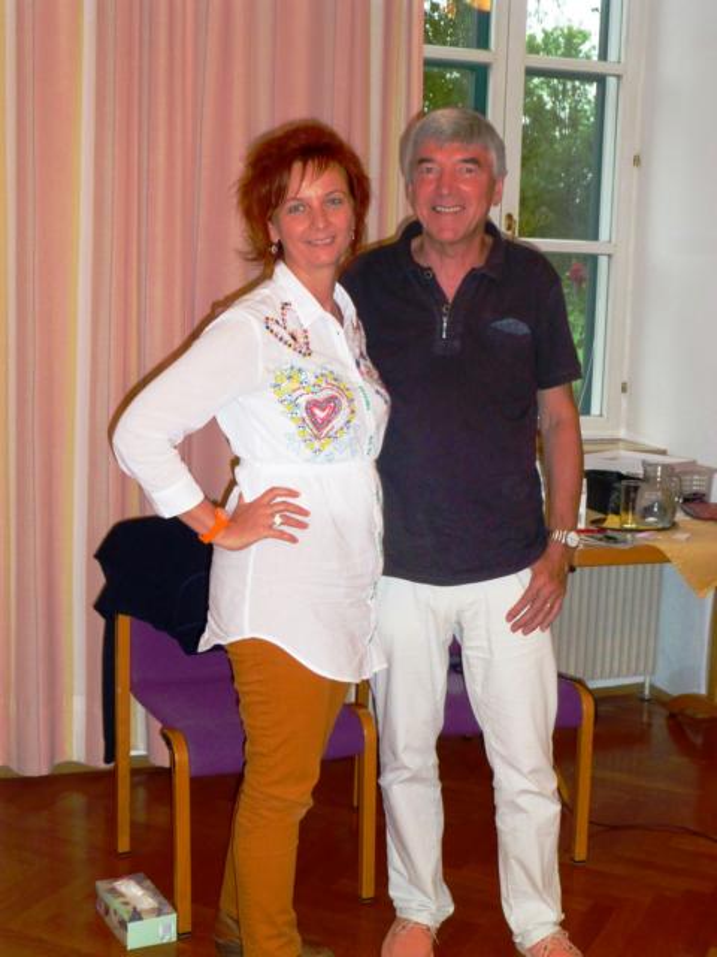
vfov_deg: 37.5
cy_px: 478
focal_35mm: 51
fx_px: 1408
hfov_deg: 28.6
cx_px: 358
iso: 500
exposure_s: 1/125
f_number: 4.4
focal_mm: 9
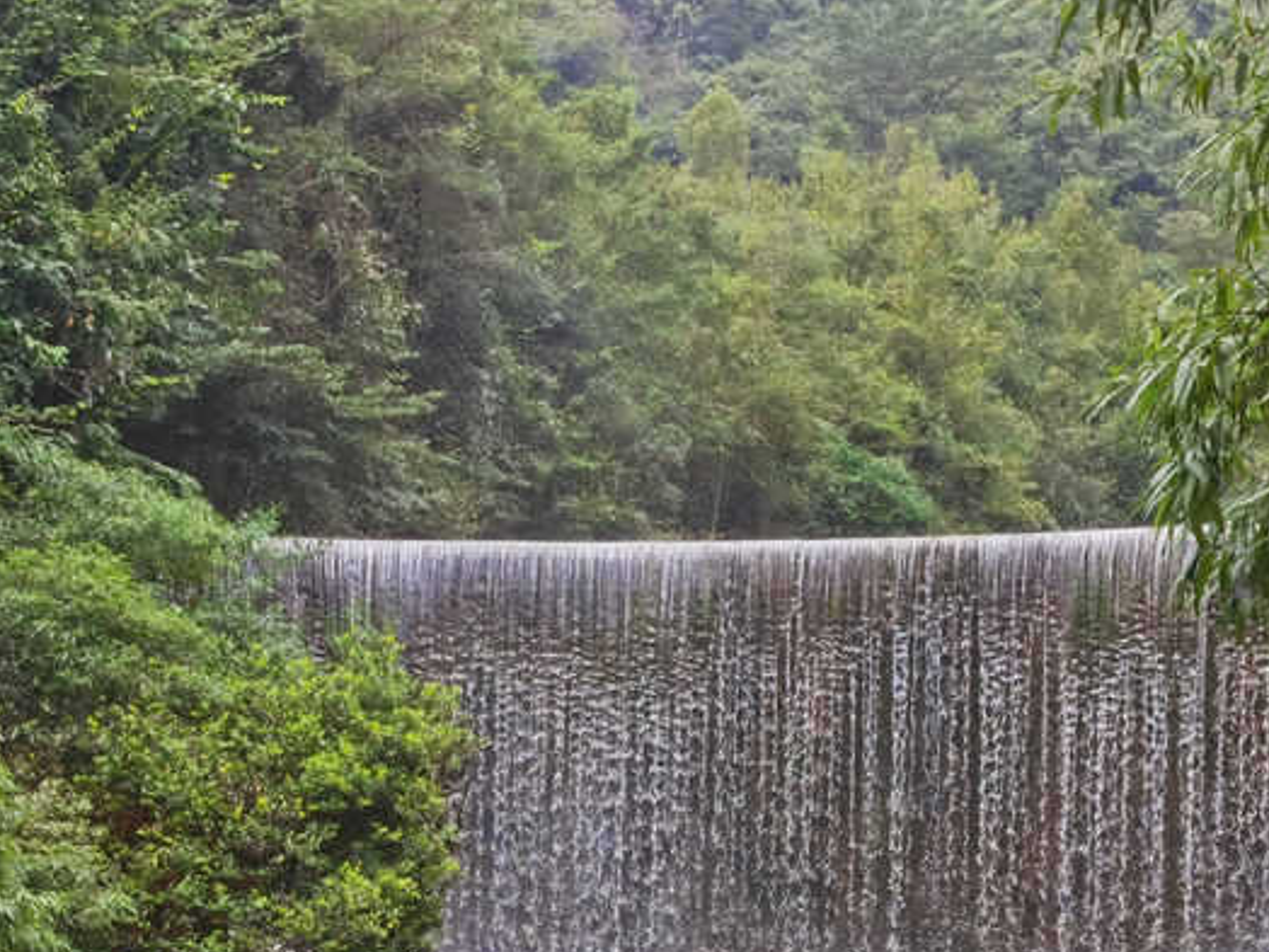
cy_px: 750
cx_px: 753
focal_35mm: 86
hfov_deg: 22.7
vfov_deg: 17.0
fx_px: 3153
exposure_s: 1/994
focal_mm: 5.56
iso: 50
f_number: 1.6
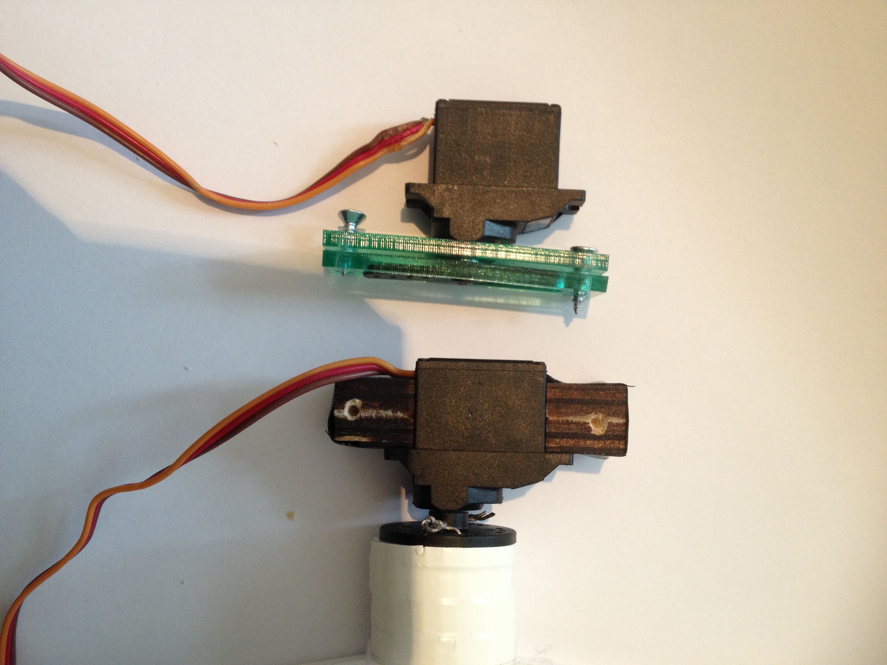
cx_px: 444
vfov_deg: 40.7
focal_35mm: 35
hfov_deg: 52.6
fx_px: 897
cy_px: 332
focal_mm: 4.28
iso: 125
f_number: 2.4
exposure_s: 1/20
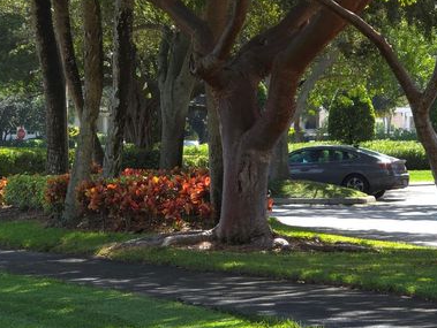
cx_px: 150
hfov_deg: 11.0
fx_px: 2275
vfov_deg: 8.3
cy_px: 171
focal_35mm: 180
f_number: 3.4
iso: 32
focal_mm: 18.6
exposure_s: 1/120
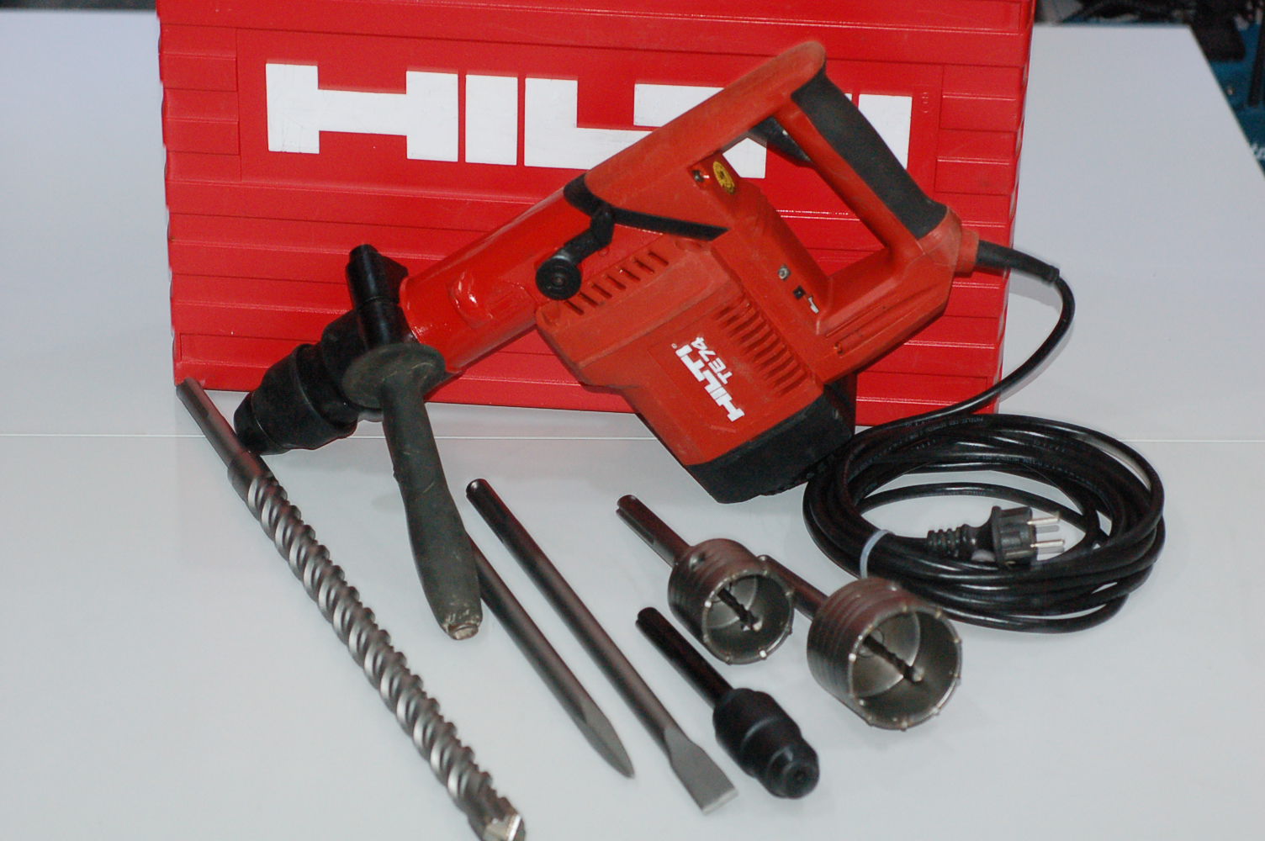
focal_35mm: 90
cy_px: 420
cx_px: 632
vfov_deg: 15.2
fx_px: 3160
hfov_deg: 22.6
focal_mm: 60
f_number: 5
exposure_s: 1/60
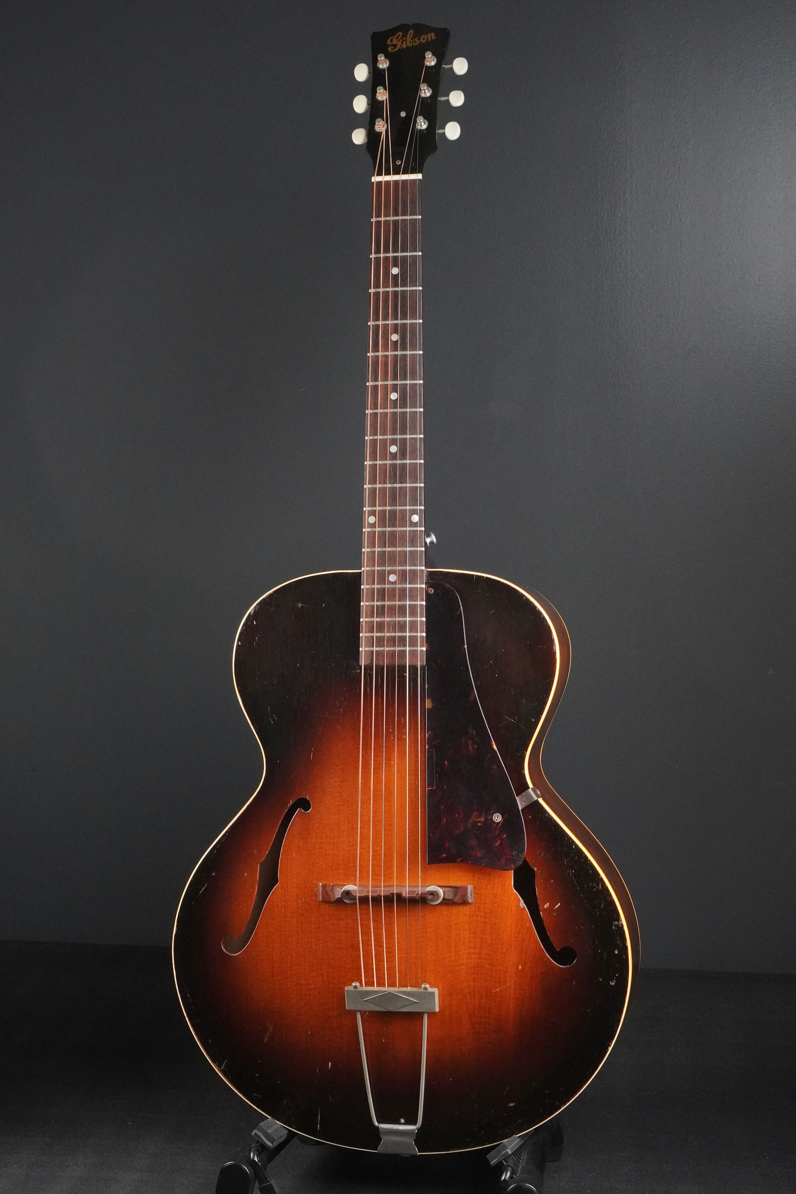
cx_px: 398
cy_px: 597
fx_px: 1741
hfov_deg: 25.8
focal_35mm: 52
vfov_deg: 37.9
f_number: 11
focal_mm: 35
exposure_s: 1/60
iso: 4000
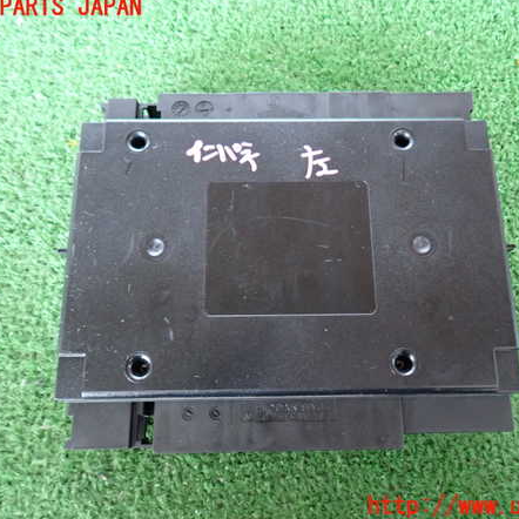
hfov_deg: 54.0
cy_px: 257
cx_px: 281
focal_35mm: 30
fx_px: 509
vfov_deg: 54.0
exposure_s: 1/30
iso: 640
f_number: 2
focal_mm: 4.5
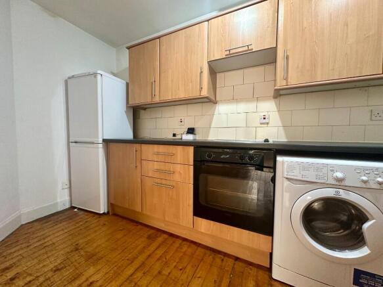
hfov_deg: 102.1
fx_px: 155
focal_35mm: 14
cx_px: 192
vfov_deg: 85.7
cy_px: 144
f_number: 2.2
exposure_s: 1/50
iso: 320
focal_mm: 2.22
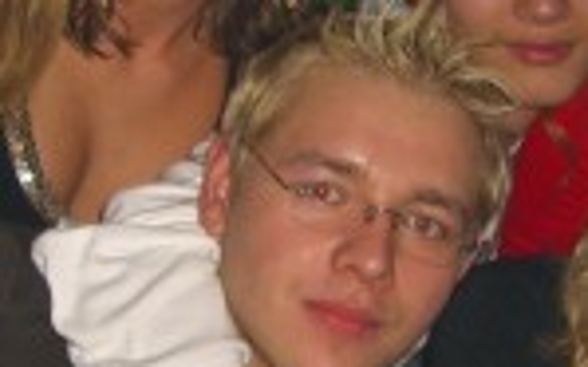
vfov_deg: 8.1
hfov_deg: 12.9
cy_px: 335
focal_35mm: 162
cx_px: 426
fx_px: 2595
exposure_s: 1/60
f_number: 2.8
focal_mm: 7.9
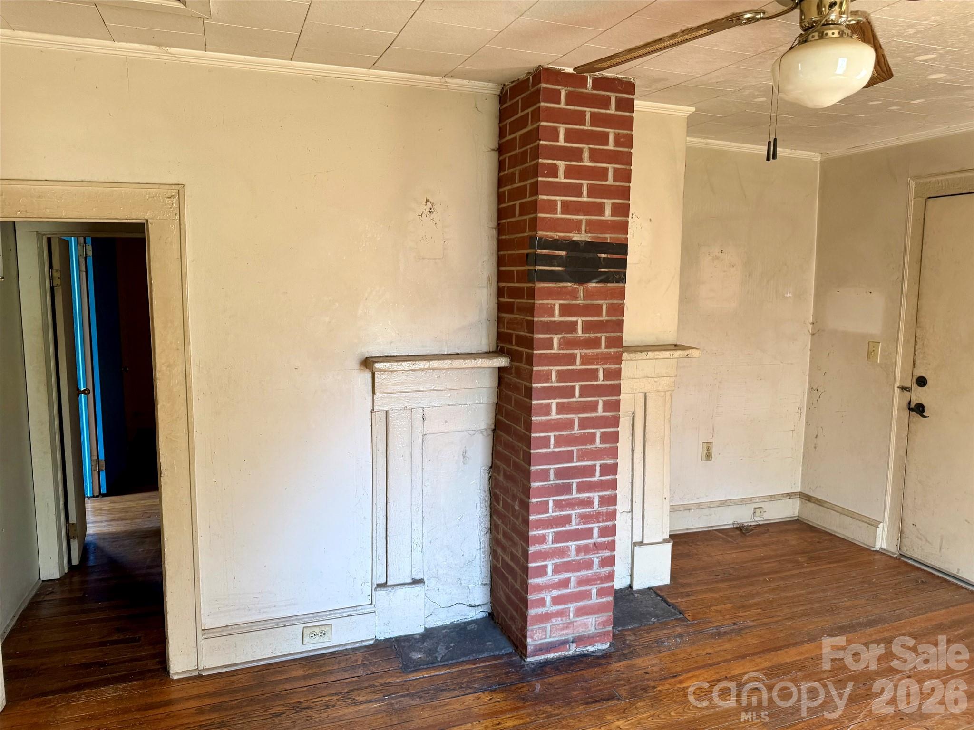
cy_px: 365
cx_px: 487
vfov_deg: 56.8
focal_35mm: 24
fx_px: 675
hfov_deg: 71.6
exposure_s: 1/67
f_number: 1.78
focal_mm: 6.76
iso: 200
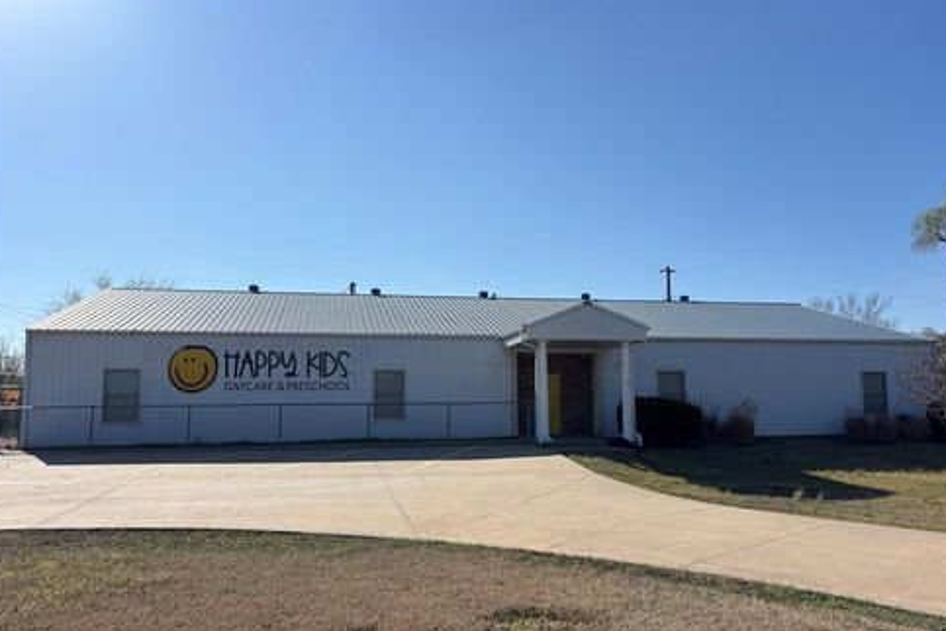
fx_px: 736
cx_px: 476
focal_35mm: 28
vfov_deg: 46.3
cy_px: 350
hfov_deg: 65.5
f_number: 1.6
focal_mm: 5.96
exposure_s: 1/6329
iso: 50
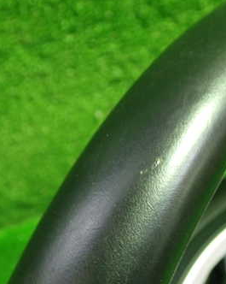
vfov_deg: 35.3
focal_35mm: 53
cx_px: 157
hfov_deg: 28.3
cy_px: 169
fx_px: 444
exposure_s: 1/30
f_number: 2.3
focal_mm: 5.4
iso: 500
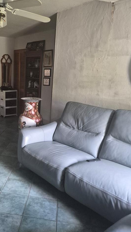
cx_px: 24
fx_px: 198
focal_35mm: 32
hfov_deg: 35.4
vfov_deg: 61.0
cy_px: 123
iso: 1600
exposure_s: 1/120
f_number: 1.8
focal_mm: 5.4
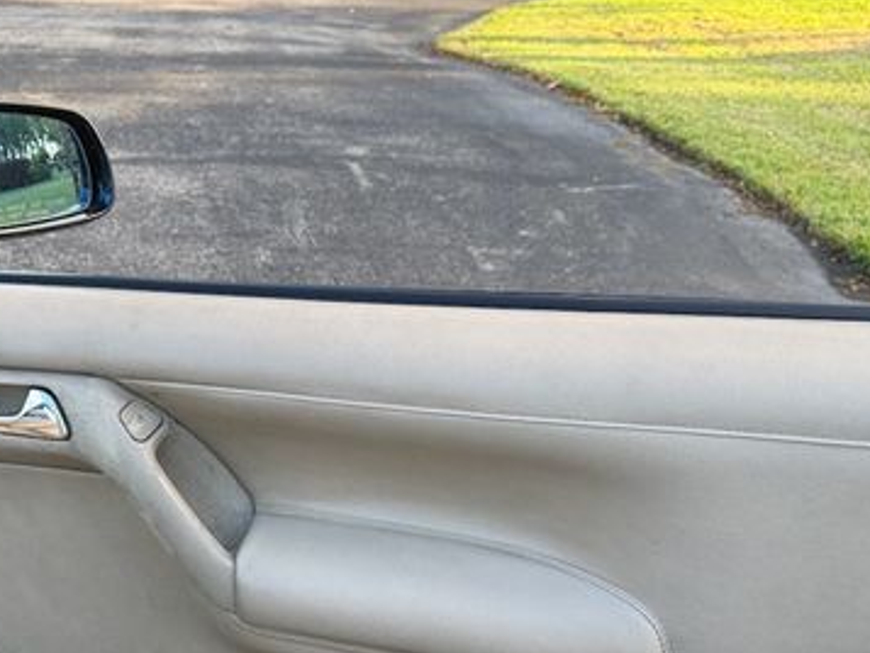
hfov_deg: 43.6
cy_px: 538
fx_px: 1081
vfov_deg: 32.5
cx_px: 353
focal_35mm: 43
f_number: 1.78
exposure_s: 1/168
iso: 64
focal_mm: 6.76
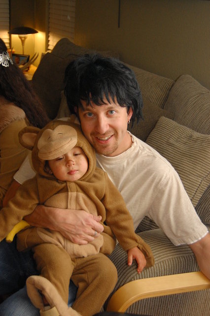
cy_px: 158
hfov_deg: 28.9
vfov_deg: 42.3
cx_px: 105
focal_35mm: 46
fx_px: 407
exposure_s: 1/60
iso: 900
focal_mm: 31
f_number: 4.5
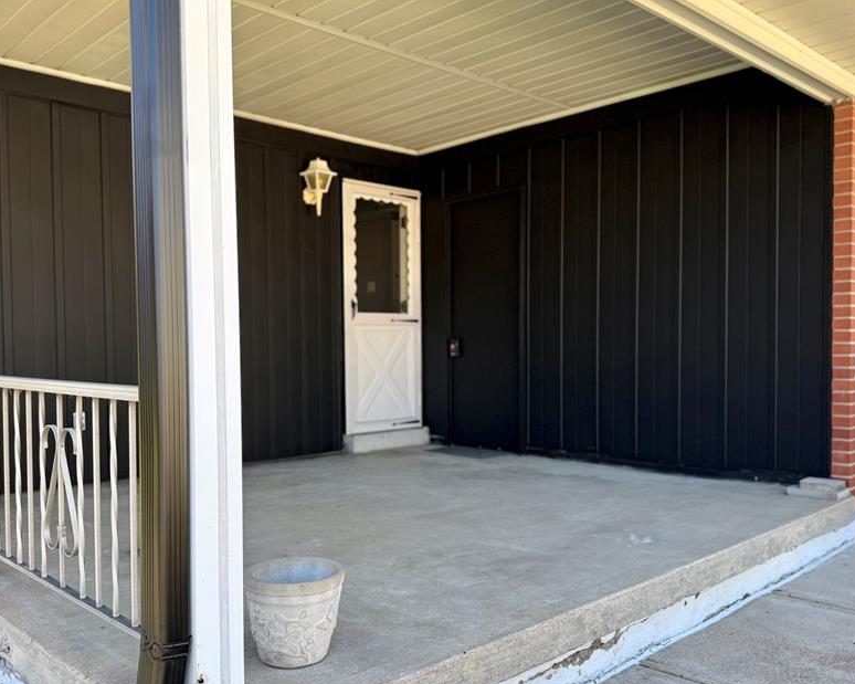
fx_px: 784
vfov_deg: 47.1
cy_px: 370
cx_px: 402
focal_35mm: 31
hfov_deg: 57.1
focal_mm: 6.76
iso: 80
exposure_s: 1/438
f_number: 1.78
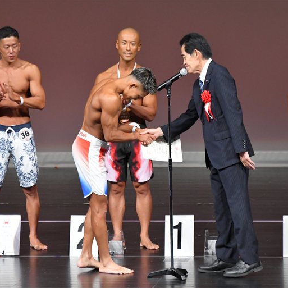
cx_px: 147
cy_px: 144
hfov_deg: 4.3
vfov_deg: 4.3
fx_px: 3803
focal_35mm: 404
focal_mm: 210
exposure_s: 1/400
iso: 4000
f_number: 5.6
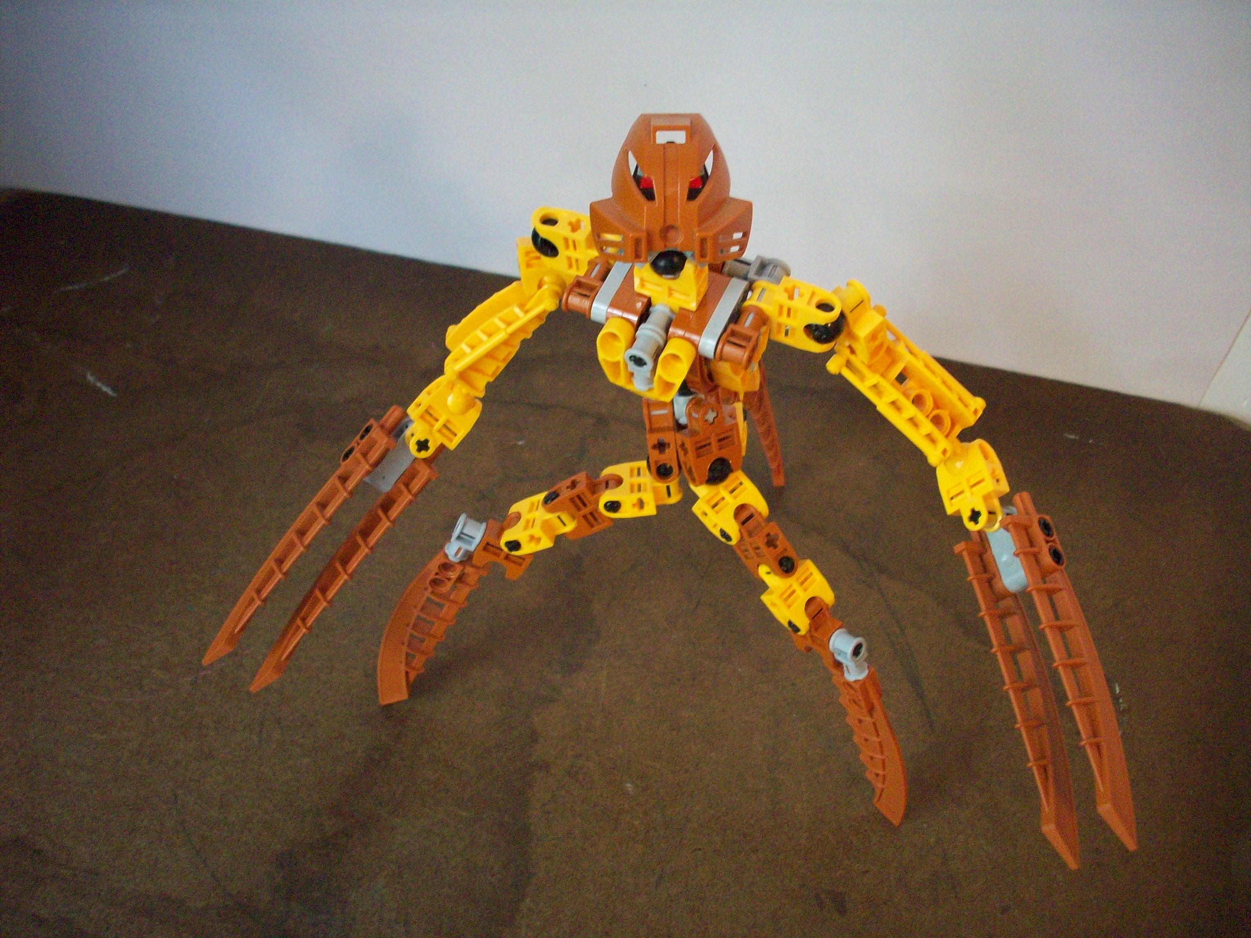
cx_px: 626
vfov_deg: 38.7
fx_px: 1337
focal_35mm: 37
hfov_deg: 50.1
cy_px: 469
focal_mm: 6.2
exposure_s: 1/8
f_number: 2.8
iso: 200
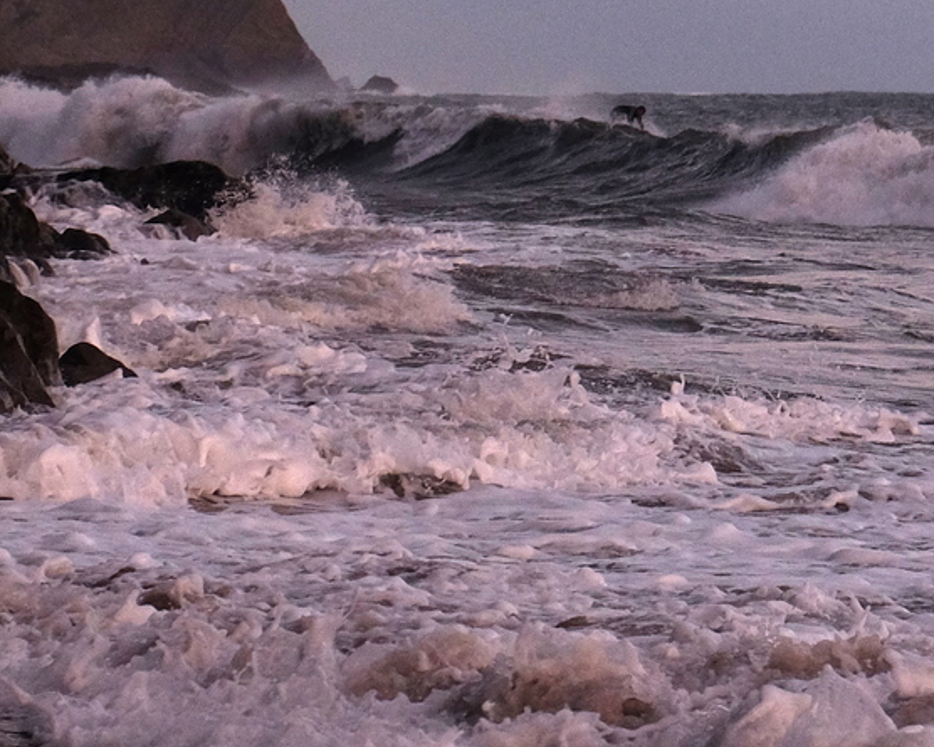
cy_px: 387
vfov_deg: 6.9
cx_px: 695
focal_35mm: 224
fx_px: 6193
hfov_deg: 8.6
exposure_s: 1/250
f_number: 4
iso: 800
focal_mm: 55
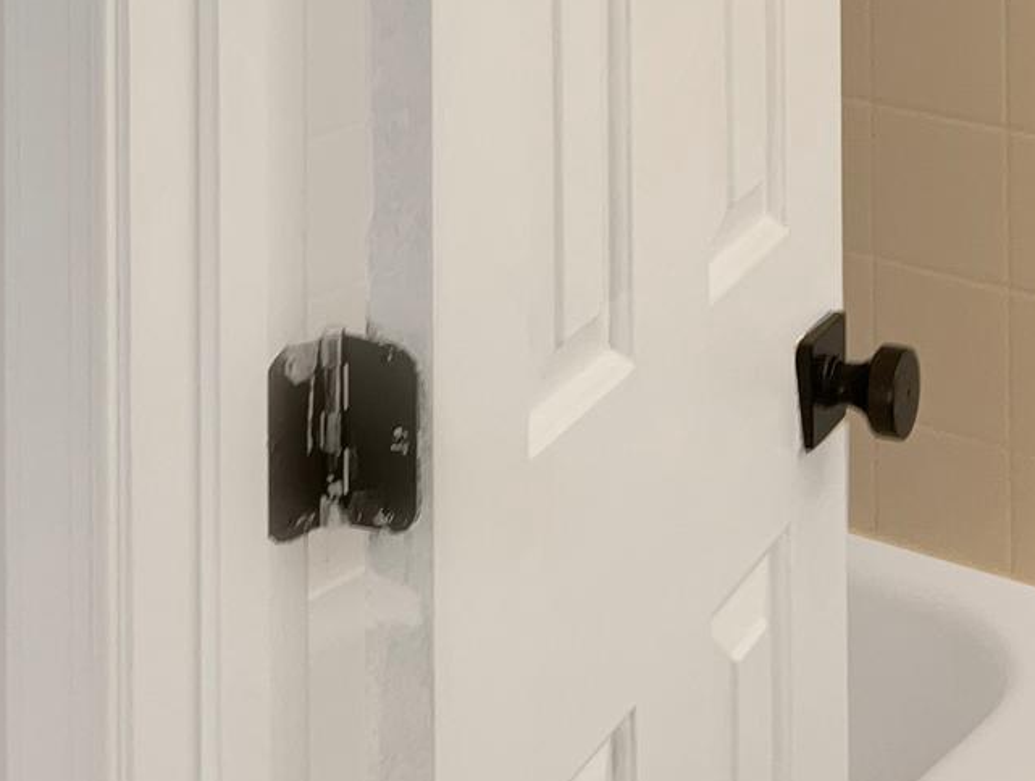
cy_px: -370
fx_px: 2757
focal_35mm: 92
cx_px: 547
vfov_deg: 15.0
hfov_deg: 21.3
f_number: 1.8
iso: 16
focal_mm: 3
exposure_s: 1/14
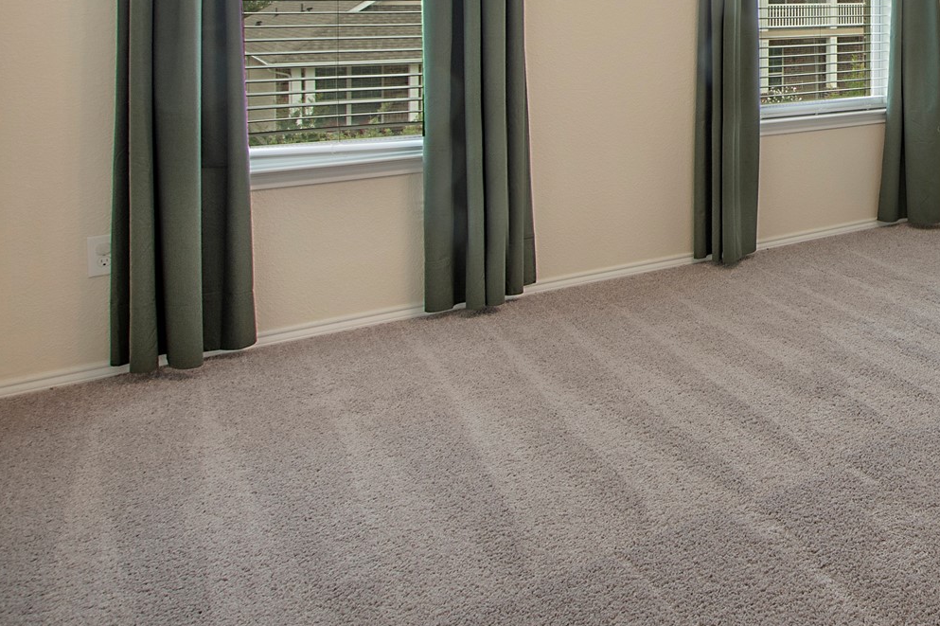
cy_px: -4
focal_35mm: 35
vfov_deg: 34.3
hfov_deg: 45.0
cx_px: 964
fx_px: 913
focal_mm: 11
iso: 100
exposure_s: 1/40
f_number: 8
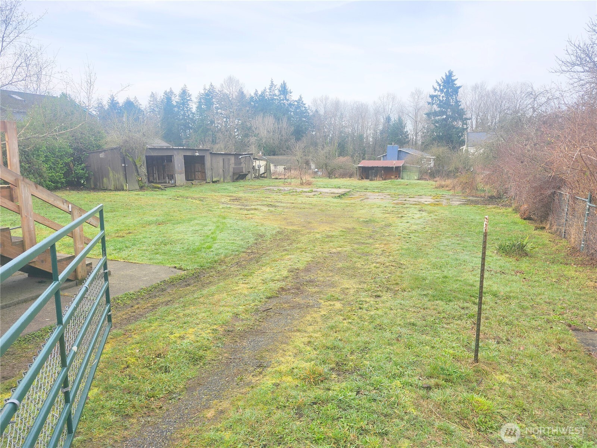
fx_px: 397
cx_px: 298
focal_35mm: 23
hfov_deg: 73.9
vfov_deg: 58.9
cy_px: 224
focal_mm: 5.5
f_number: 1.8
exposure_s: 1/461
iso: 25
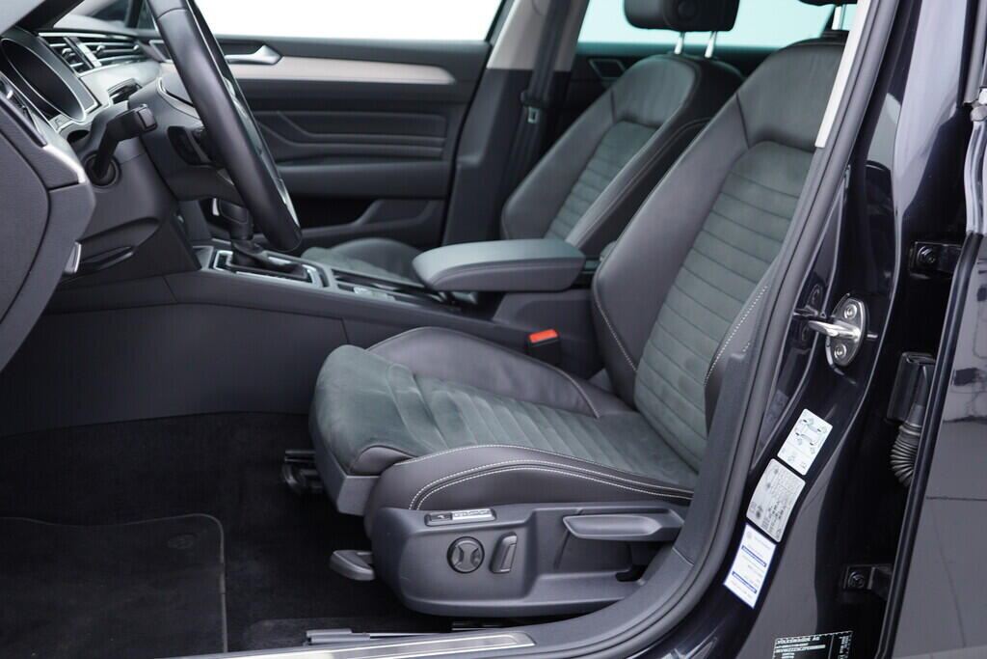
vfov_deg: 36.9
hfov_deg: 53.1
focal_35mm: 36
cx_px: 494
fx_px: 987
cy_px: 330
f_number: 2.8
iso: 200
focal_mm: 24
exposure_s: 1/40
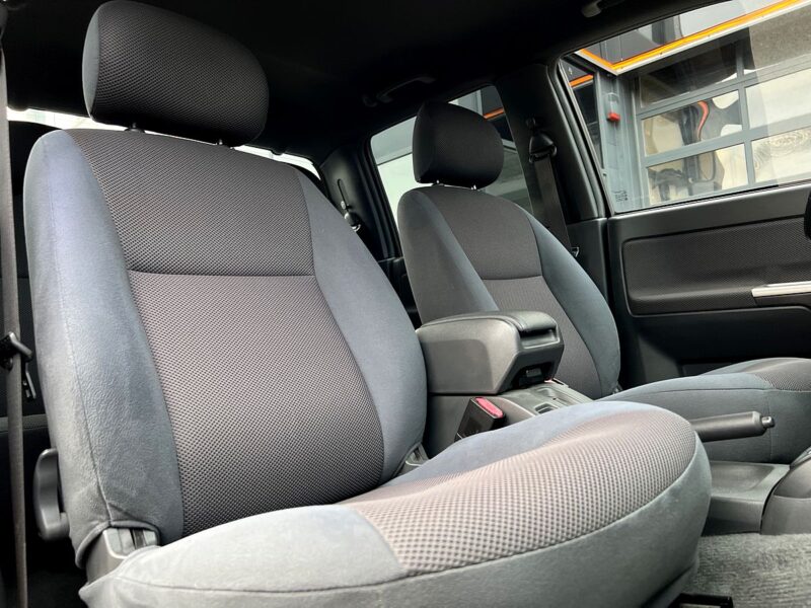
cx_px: 406
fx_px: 609
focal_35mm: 26
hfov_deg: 67.3
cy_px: 304
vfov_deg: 53.1
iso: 80
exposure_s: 1/121
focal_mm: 5.7
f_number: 1.5
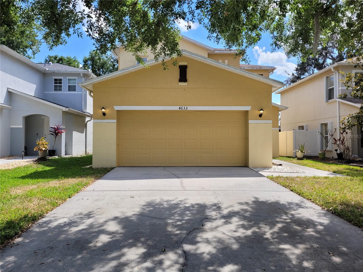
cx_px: 182
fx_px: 273
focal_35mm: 26
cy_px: 136
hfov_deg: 67.3
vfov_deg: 53.1
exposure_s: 1/1461
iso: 40
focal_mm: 5.4
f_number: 1.8
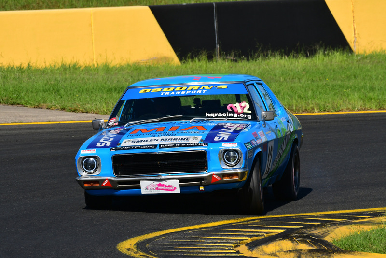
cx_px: 193
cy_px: 129
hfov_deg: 3.5
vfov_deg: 2.4
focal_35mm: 585
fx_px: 6274
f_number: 13
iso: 400
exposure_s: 1/640
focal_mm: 390
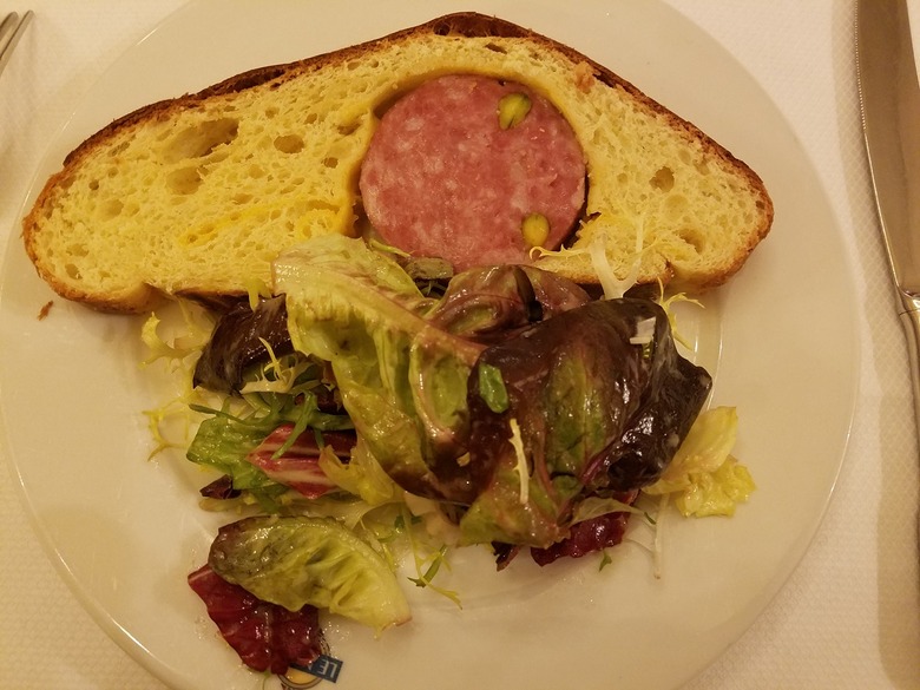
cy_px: 345
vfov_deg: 53.1
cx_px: 460
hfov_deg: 67.3
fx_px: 691
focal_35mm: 26
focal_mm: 4.2
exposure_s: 1/10
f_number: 1.7
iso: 200
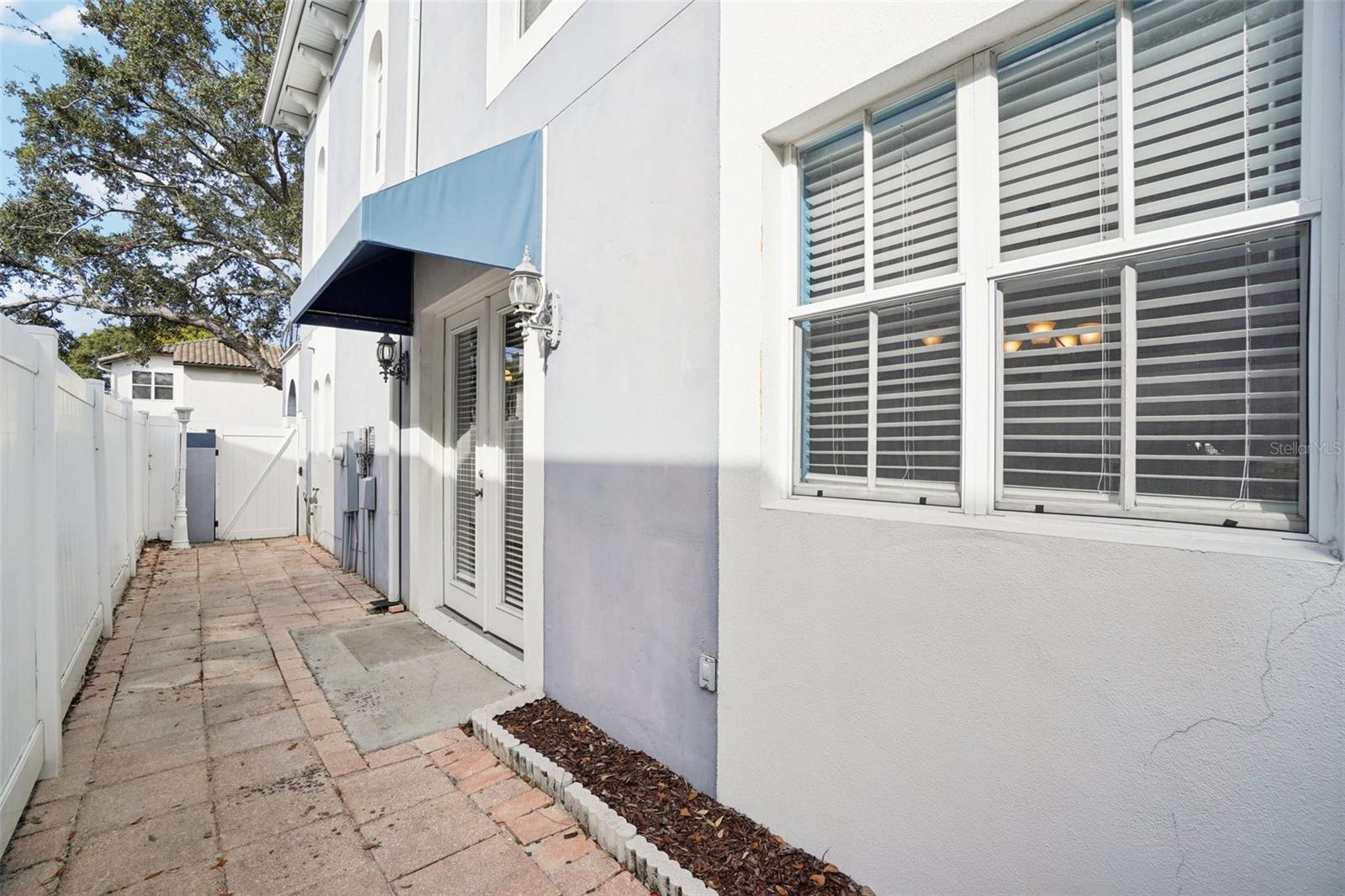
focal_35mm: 15
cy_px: 448
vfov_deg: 77.3
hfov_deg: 100.4
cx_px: 672
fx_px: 560
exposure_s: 1/350
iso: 100
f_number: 8
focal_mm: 10
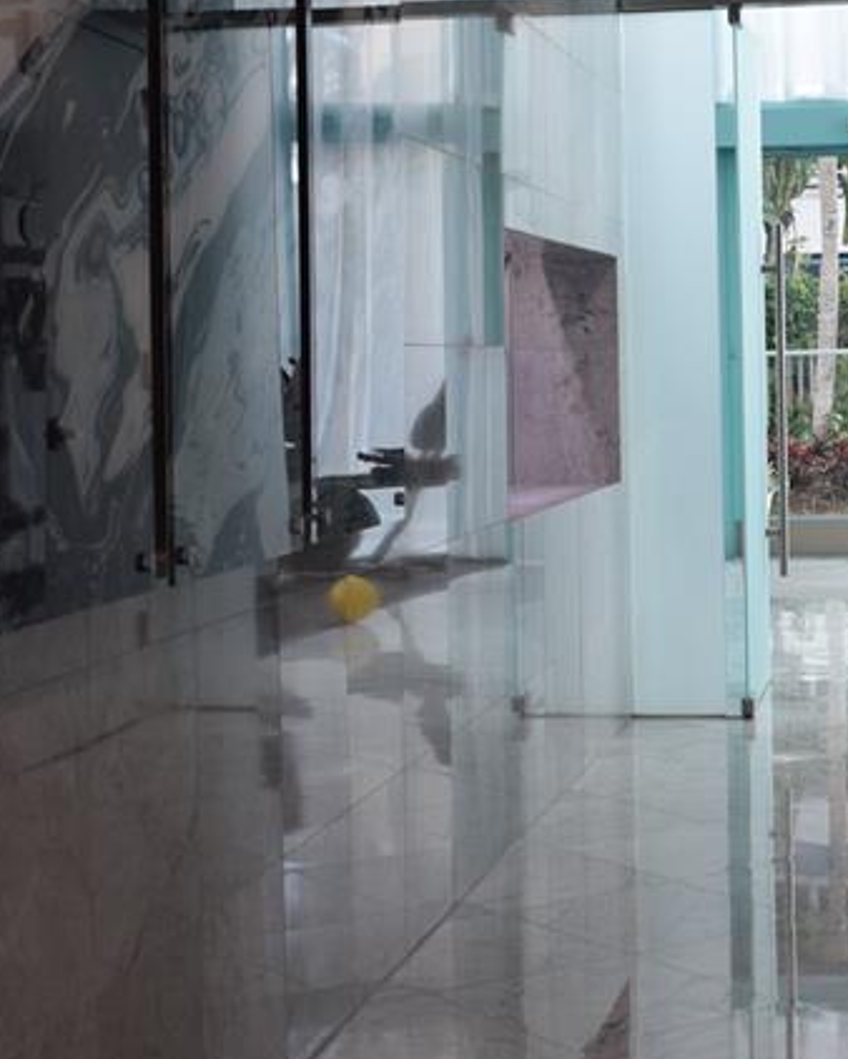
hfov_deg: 21.2
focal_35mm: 72
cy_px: 354
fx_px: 2257
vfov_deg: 26.3
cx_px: 585
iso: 400
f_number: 5
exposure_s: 1/100
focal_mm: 18
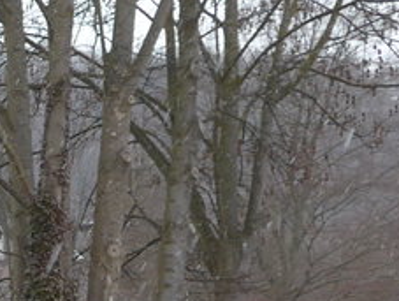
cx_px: -334
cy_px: 396
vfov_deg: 9.5
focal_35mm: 153
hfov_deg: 11.8
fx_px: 1766
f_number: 2.5
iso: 80
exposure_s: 1/100
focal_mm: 6
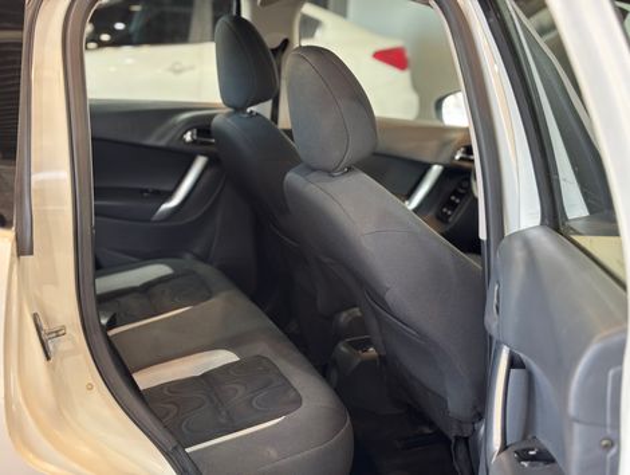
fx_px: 948
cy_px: 238
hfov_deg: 36.8
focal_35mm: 52
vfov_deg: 28.1
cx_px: 315
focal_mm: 5.96
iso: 80
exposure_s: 1/60
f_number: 1.6
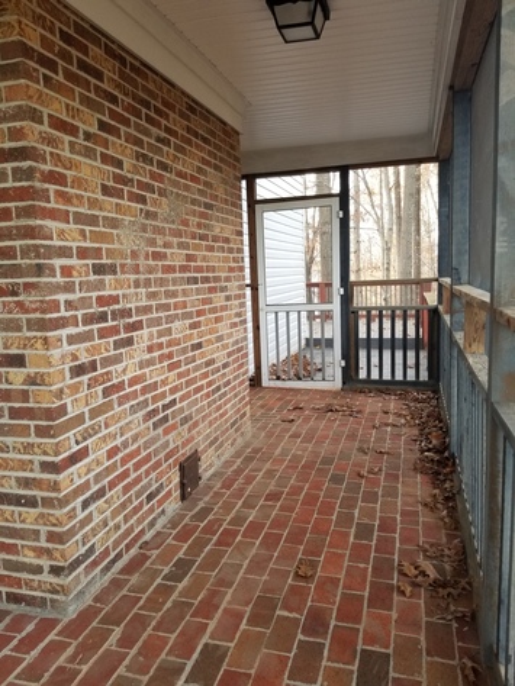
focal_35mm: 26
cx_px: 258
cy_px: 343
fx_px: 516
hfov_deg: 53.1
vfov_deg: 67.3
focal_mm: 4.25
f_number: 1.7
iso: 100
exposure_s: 1/60
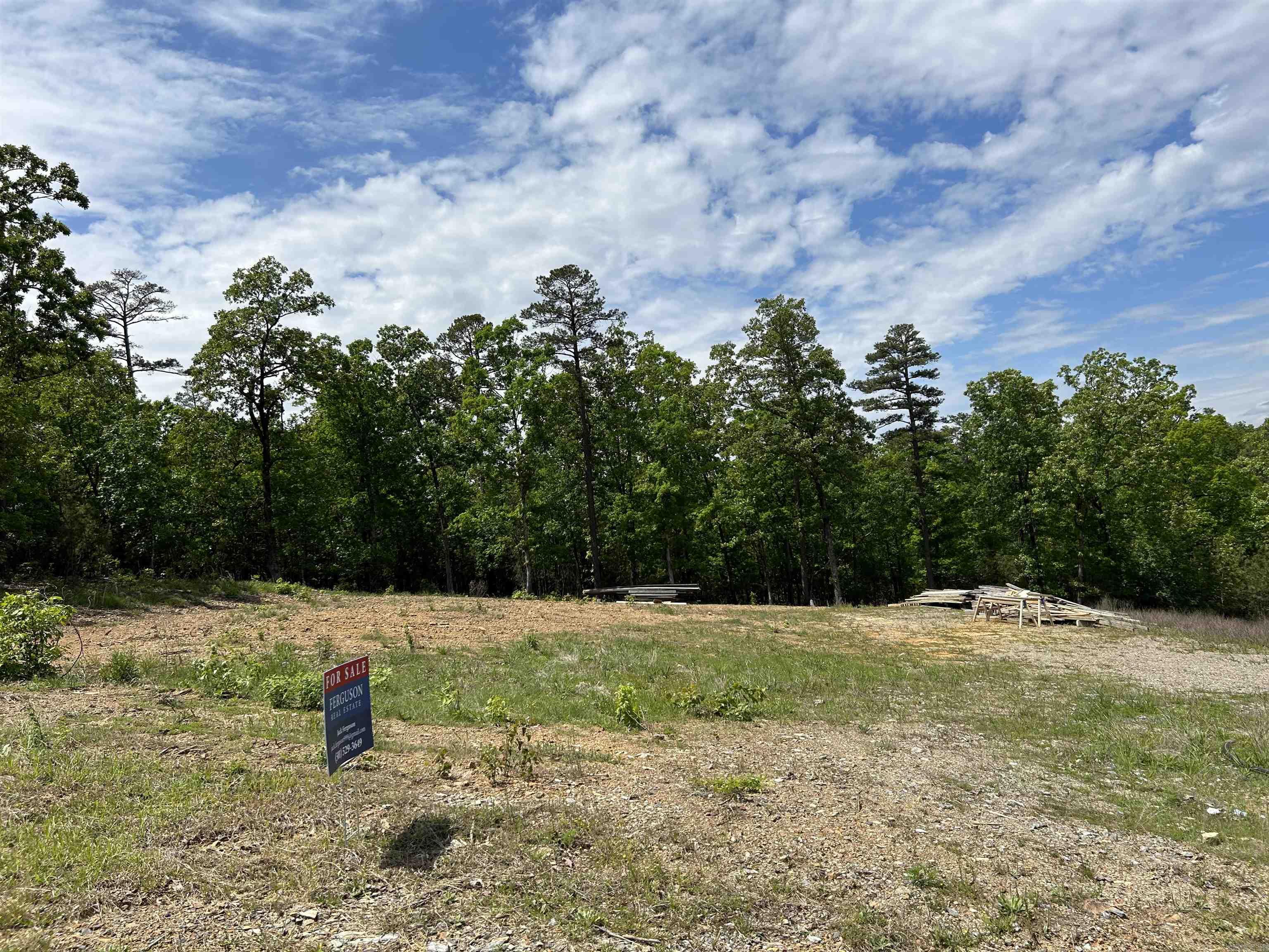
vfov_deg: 53.1
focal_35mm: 26
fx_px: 953
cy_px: 476
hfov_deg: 67.3
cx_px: 634
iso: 50
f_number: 1.5
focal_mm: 5.7
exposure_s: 1/6211
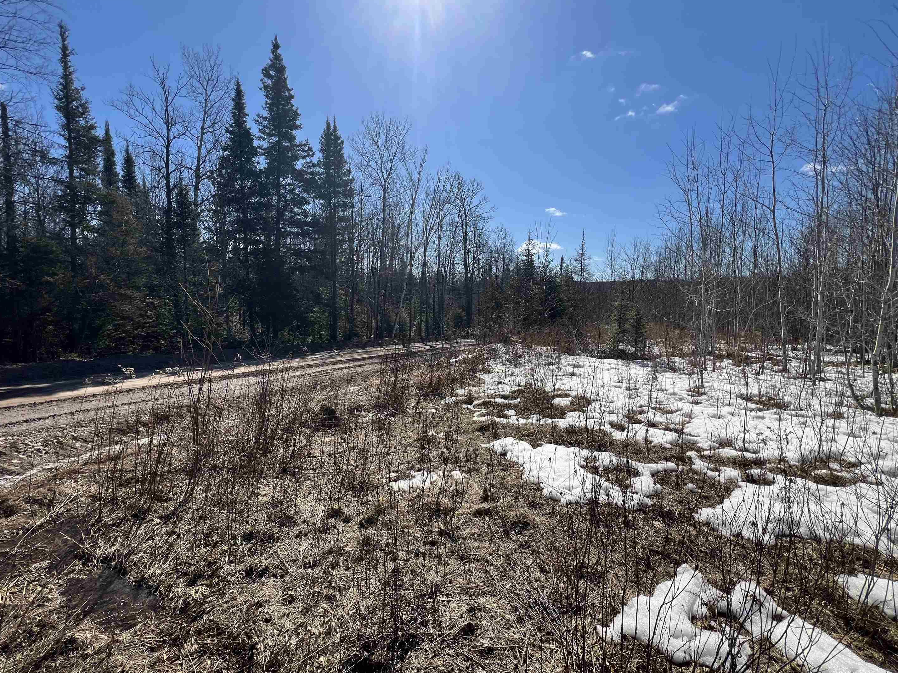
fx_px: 363
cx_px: 430
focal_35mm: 14
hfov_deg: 102.0
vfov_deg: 85.7
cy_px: 333
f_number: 1.8
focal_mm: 1.57
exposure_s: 1/1783
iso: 32
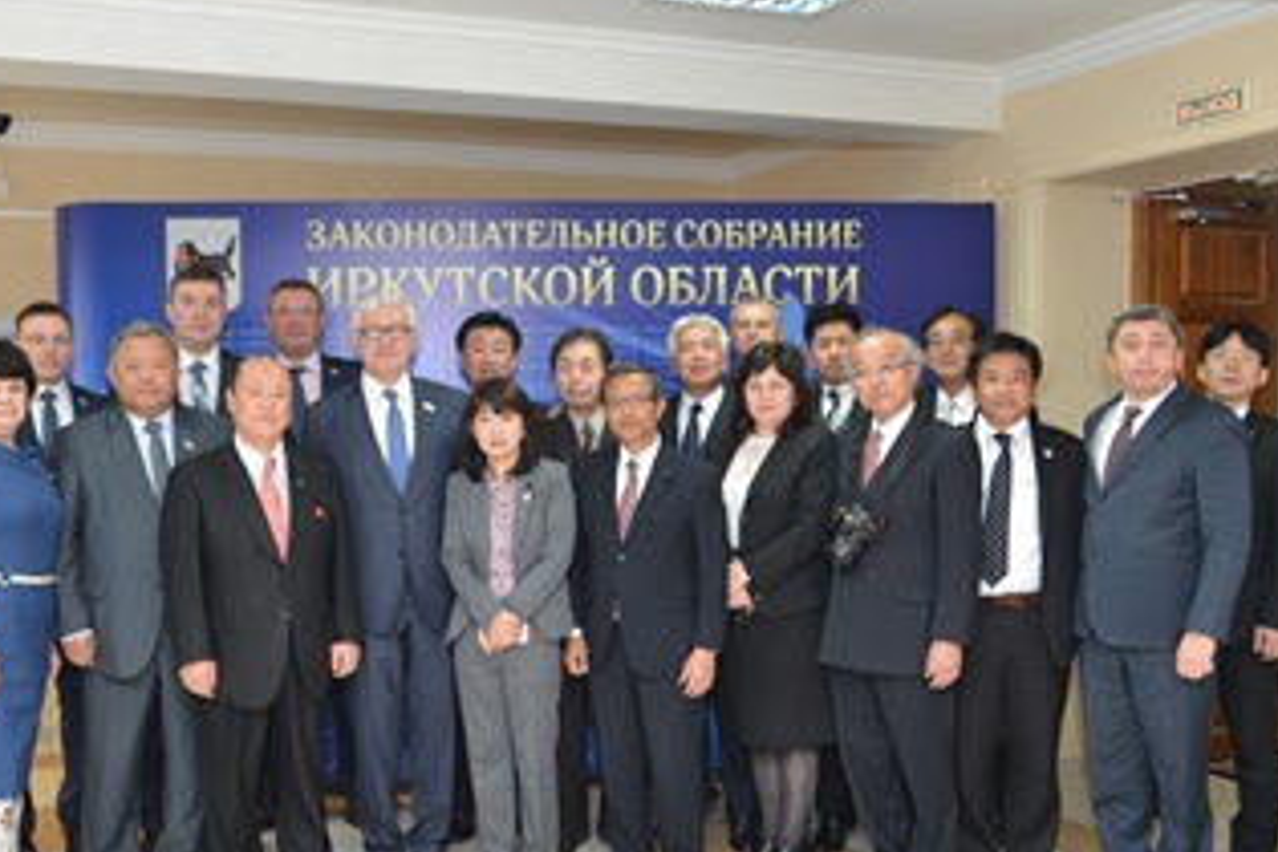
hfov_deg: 48.3
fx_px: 1420
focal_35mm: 40
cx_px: 536
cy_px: 483
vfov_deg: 33.4
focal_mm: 30
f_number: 4
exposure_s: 1/60
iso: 800
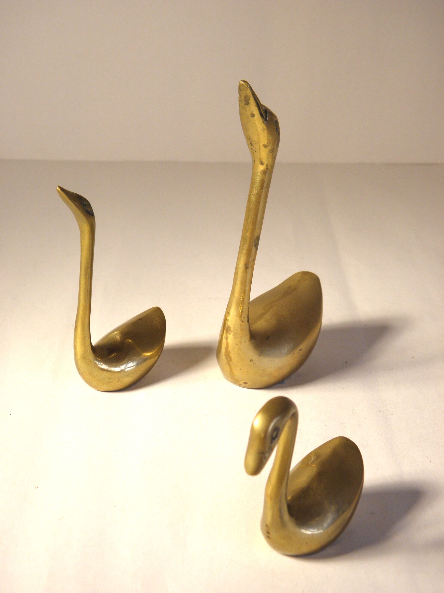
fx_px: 855
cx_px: 222
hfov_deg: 29.1
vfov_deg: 38.2
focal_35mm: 50
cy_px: 296
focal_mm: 9.1
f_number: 4
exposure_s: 1/60
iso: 100
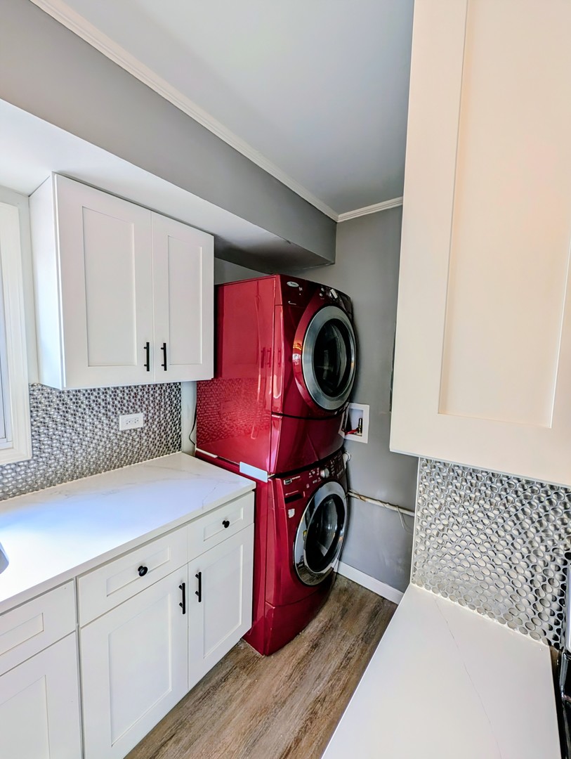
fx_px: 263
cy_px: 380
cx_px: 286
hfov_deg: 94.6
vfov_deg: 110.5
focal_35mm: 12
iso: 135
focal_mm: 2.02
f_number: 1.7
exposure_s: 1/60
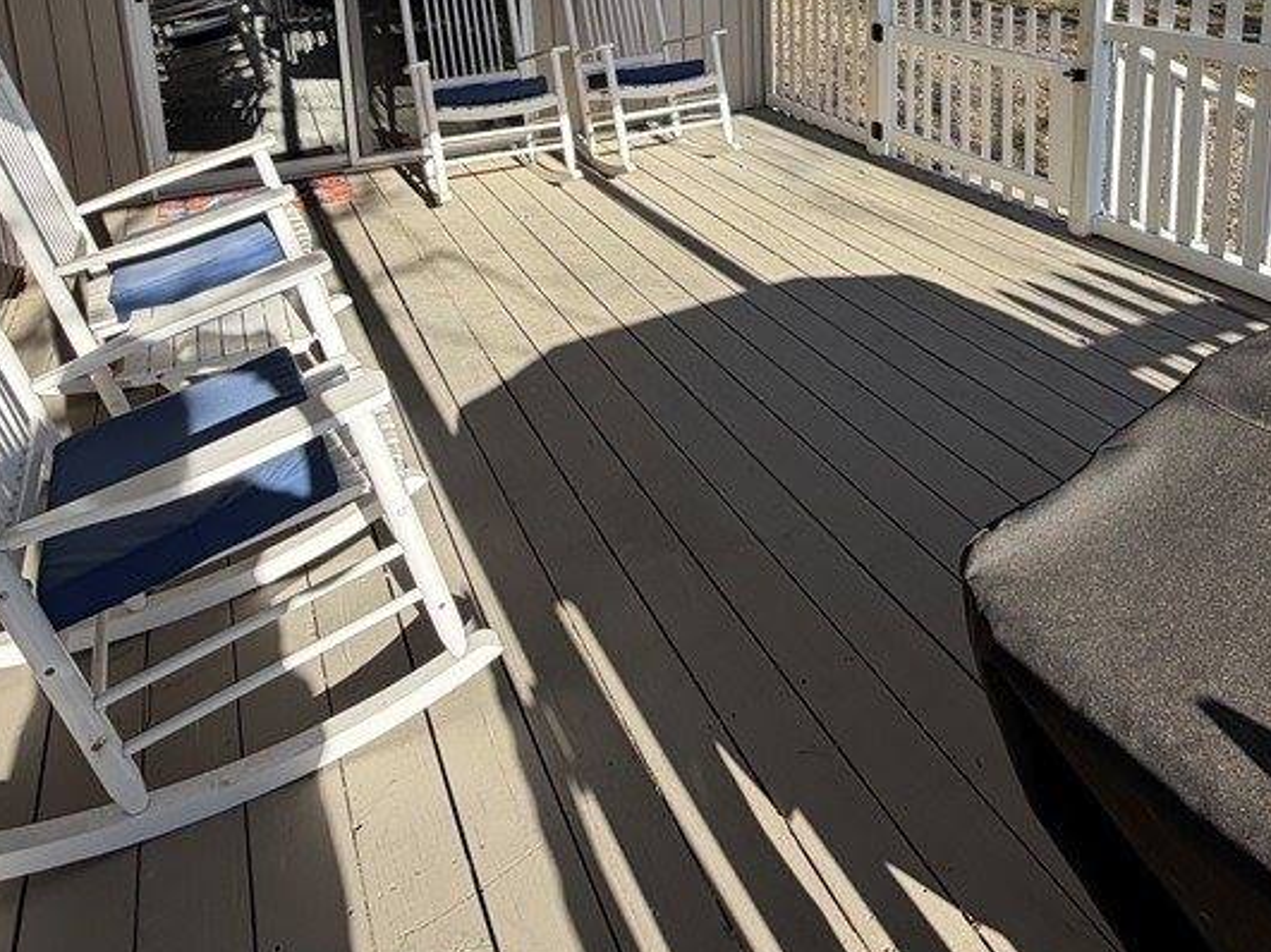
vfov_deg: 45.4
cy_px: 57
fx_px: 991
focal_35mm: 27
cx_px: 795
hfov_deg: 64.4
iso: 40
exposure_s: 1/694
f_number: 2.2
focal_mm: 2.22
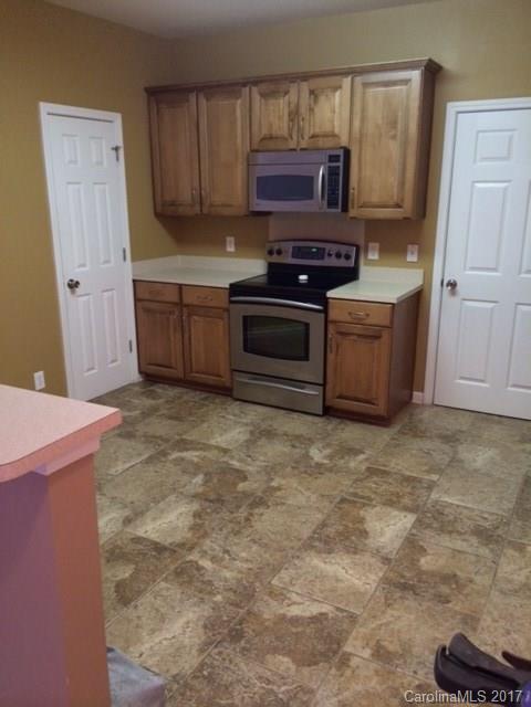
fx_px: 614
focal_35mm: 30
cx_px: 266
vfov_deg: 60.0
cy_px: 354
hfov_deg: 46.8
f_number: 2.2
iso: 320
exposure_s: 1/30
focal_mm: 4.12
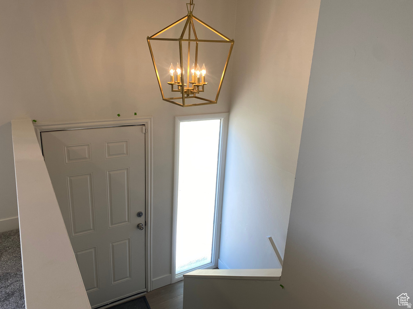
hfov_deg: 67.3
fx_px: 310
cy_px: 154
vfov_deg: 53.1
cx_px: 206
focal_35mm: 26
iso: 32
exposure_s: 1/126
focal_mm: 4.25
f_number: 1.8
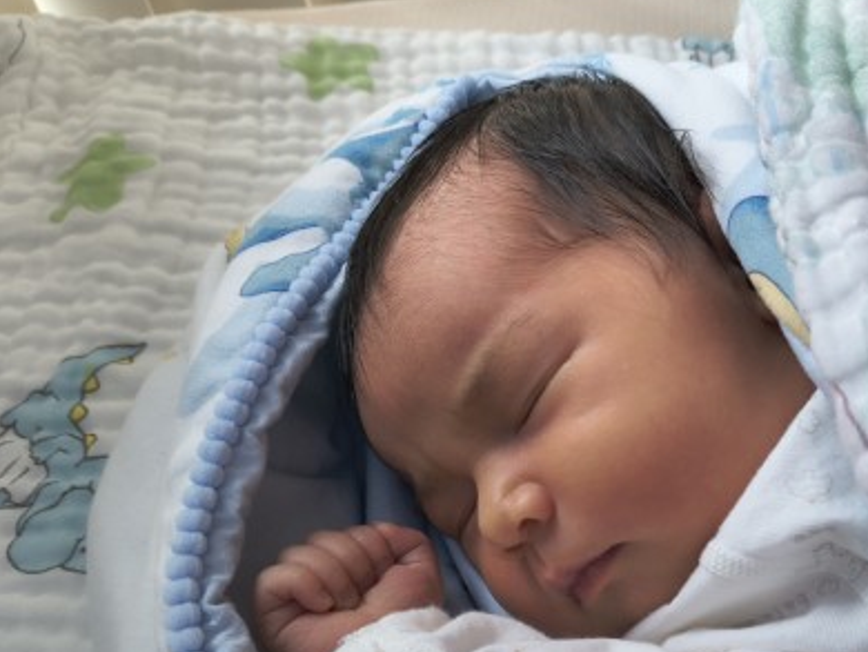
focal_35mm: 41
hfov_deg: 44.9
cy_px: 470
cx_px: 599
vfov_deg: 34.6
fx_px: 1029
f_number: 1.7
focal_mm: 4.68
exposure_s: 1/50
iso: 458
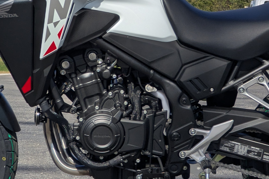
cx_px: 155
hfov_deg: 7.7
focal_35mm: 267
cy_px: 10
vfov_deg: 5.1
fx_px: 1995
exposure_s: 1/986
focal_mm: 19
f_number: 3.5
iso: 36
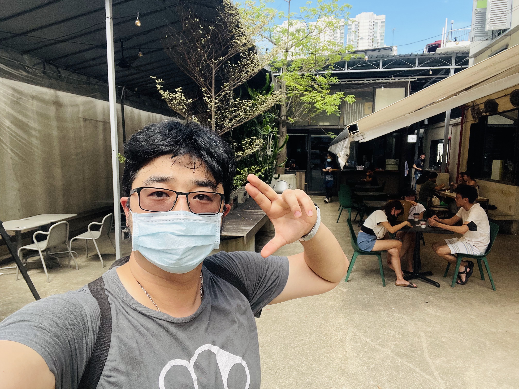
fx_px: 345
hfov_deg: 73.9
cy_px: 194
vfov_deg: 58.9
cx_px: 260
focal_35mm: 23
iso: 25
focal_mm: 2.71
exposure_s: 1/643
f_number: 2.2
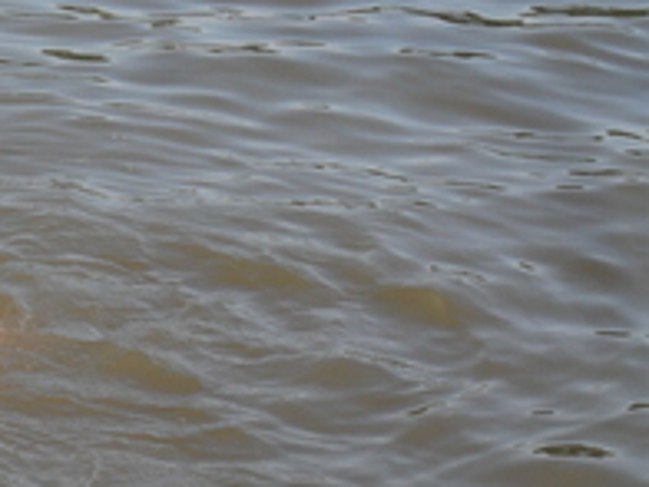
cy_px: 285
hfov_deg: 9.3
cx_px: -93
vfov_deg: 7.0
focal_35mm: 211
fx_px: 3956
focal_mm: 15.3
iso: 80
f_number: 4.4
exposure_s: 1/500
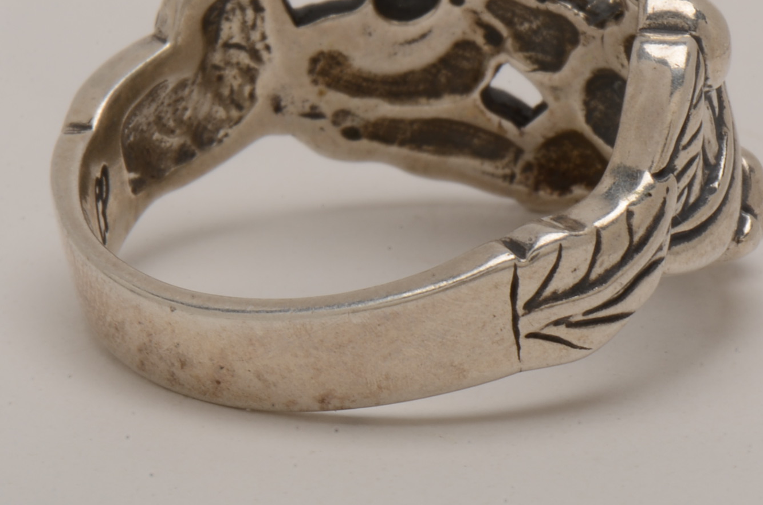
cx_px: 485
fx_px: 4990
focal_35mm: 236
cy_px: 149
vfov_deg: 5.8
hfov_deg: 8.7
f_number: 36
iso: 100
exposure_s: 1/160
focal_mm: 85
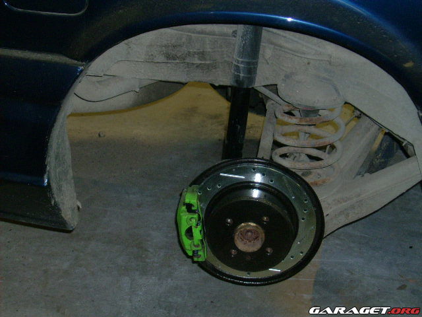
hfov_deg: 23.3
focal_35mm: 84
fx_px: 1024
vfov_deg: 17.6
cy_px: 158
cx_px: 211
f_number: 4.3
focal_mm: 13.96
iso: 100
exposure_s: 1/60
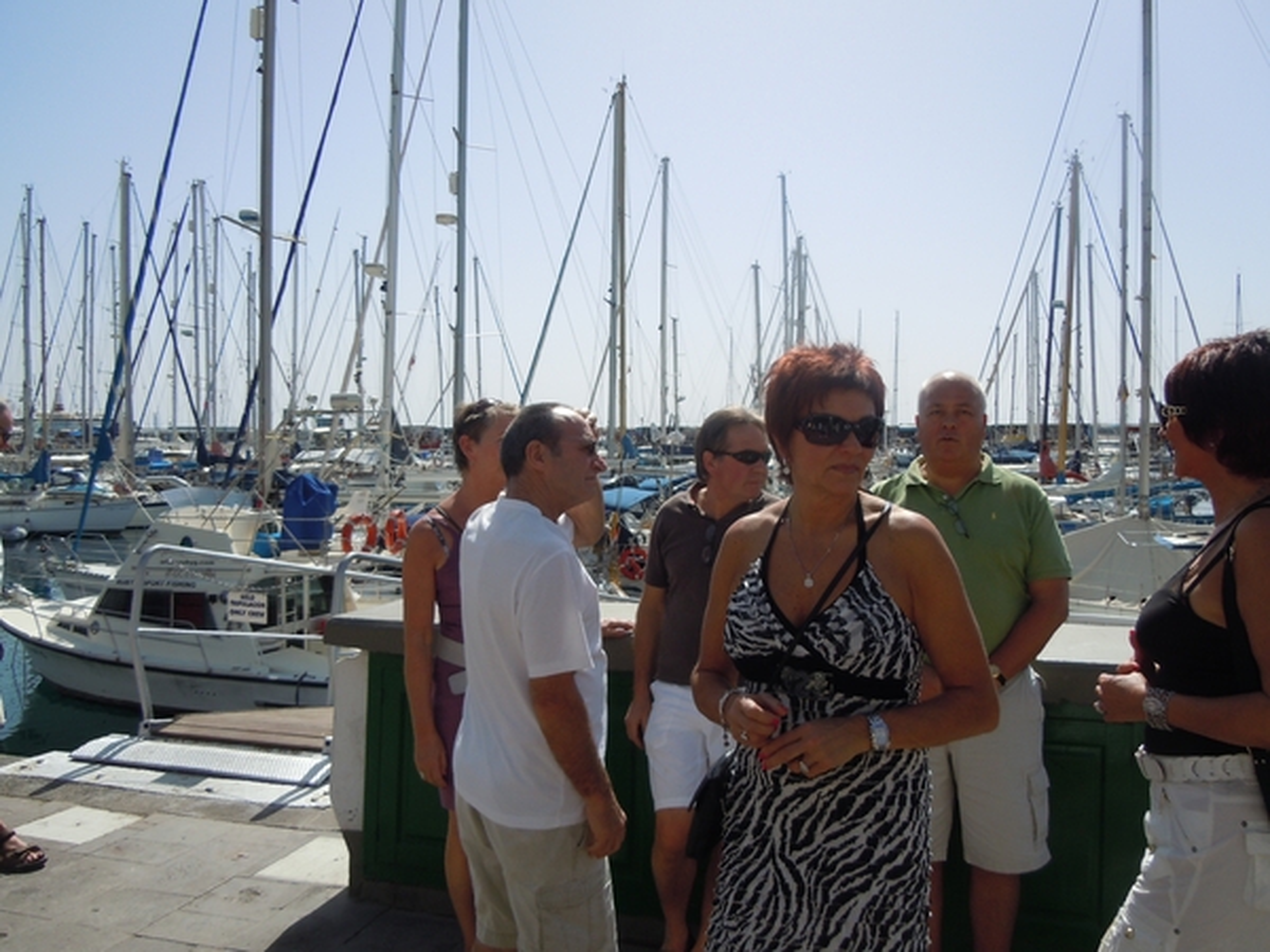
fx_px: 1101
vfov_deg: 46.8
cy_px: 476
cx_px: 635
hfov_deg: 60.0
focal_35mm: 30
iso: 100
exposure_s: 1/400
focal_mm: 5.4
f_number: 7
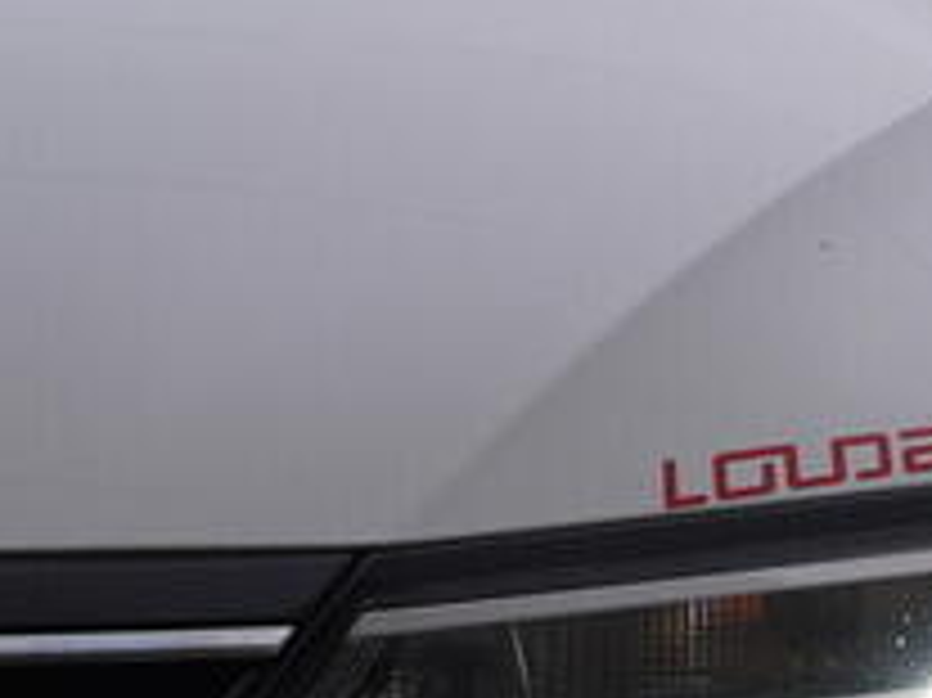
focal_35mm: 171
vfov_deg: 8.4
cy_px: 1196
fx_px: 4601
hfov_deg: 10.9
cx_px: 1648
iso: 125
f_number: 5.6
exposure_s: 1/125
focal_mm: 24
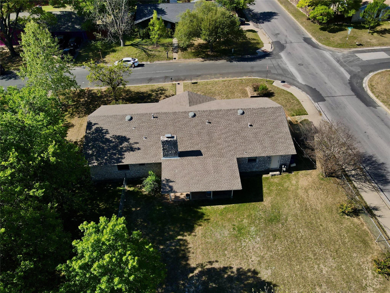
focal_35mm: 24
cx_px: 195
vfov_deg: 56.8
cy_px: 146
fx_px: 270
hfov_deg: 71.6
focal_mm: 4.5
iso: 100
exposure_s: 1/1600
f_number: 2.8
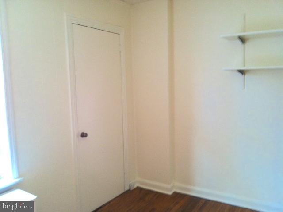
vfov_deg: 40.6
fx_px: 286
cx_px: 142
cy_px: 106
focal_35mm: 35
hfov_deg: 52.7
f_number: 2.8
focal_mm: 3.85
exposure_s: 1/17
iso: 100
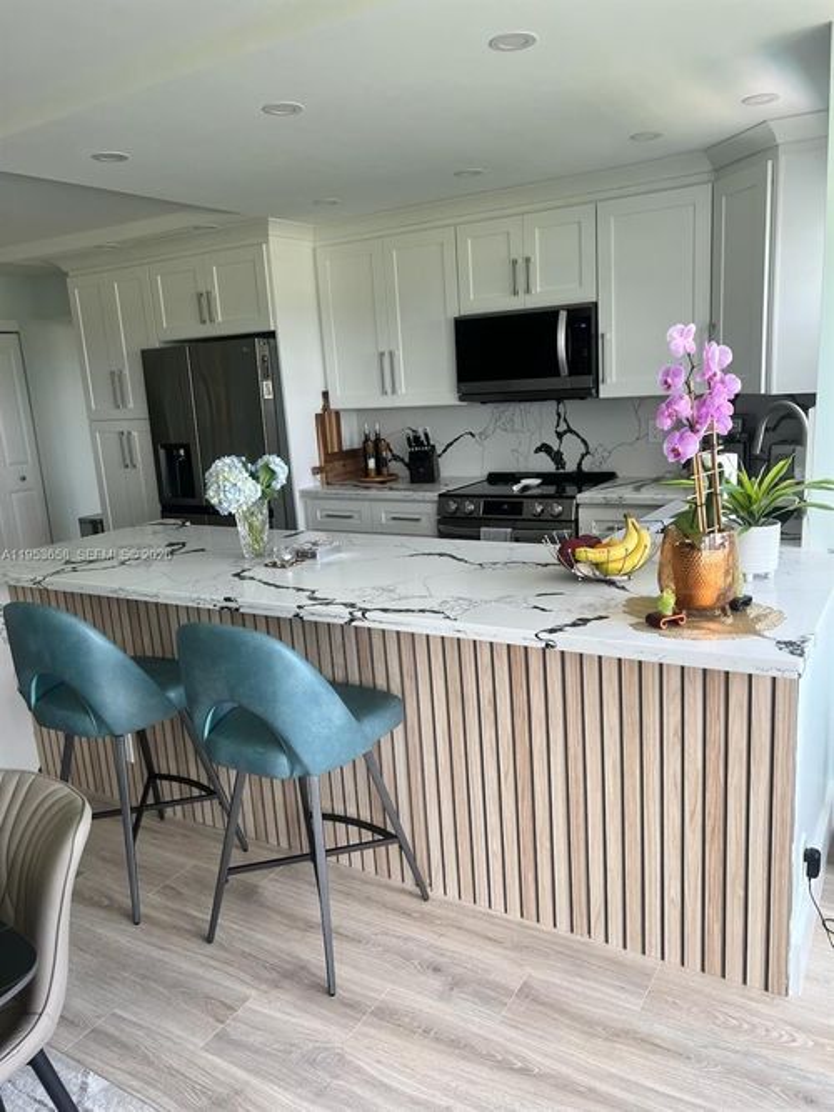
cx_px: 417
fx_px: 835
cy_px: 556
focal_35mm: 26
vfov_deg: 67.3
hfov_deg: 53.0
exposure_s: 1/121
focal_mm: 5.7
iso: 64
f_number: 1.5
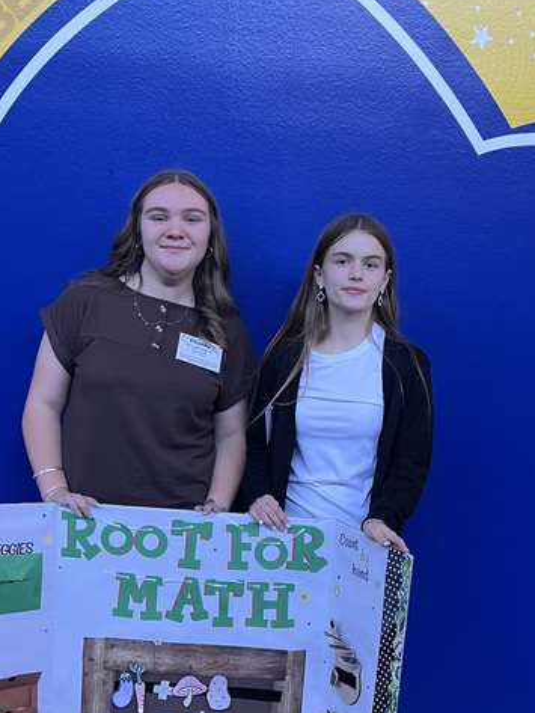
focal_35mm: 44
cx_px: 234
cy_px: 537
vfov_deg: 41.6
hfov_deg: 32.8
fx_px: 906
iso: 100
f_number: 1.5
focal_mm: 5.7
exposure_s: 1/60
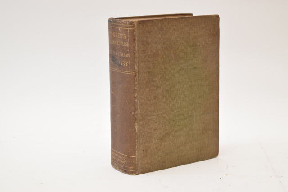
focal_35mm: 72
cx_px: 144
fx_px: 576
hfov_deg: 28.1
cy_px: 96
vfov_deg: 18.9
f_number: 6.3
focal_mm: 48
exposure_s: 1/125
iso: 800
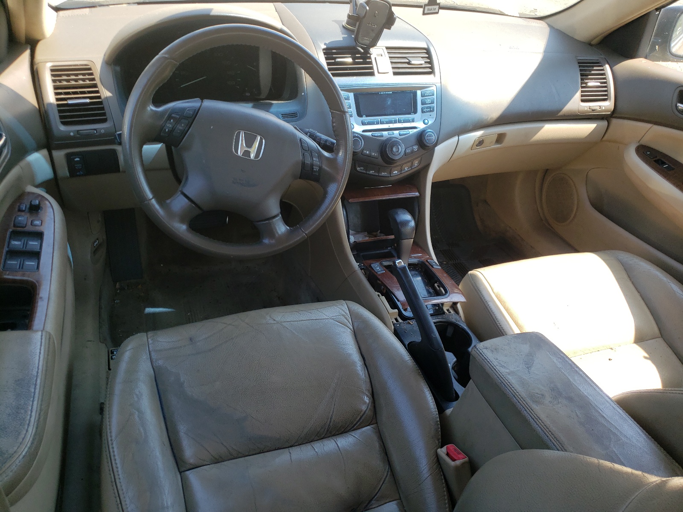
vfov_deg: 53.1
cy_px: 256
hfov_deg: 67.3
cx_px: 342
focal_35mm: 26
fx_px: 513
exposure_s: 1/286
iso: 50
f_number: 1.5
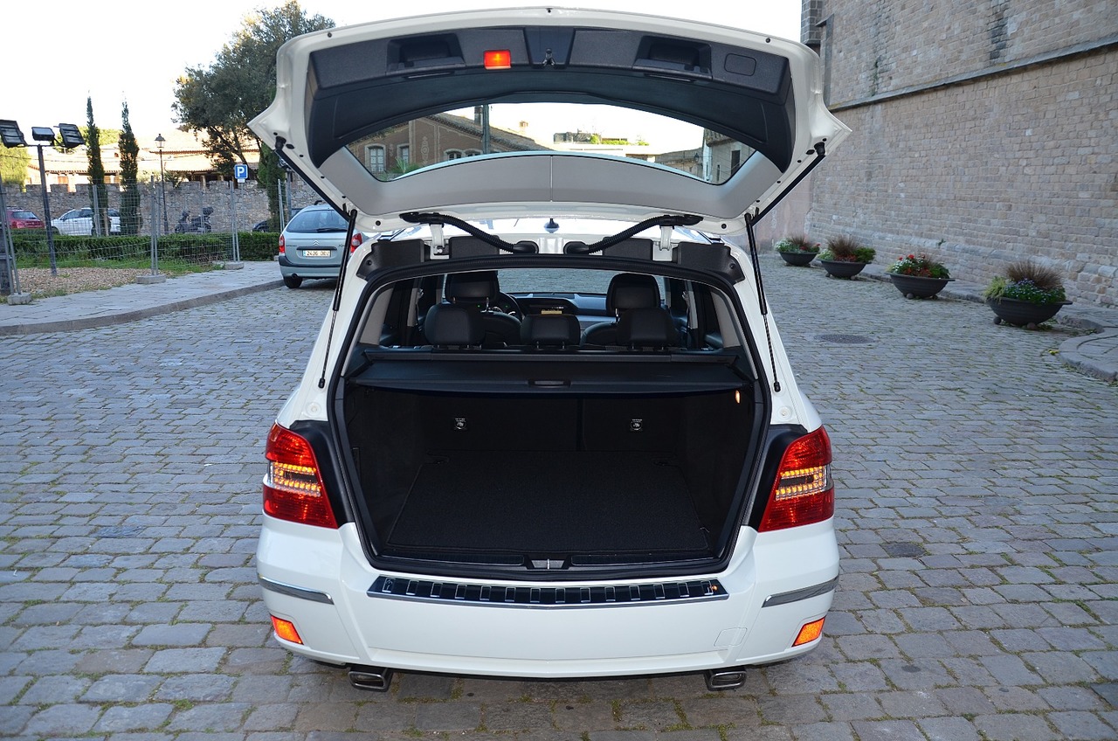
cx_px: 559
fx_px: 837
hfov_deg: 67.5
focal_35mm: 27
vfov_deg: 47.7
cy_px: 370
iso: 200
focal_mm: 18
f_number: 3.5
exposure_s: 1/200
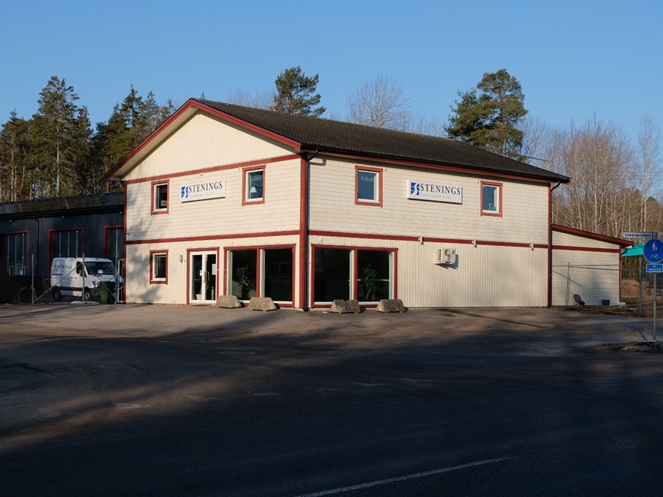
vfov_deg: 29.1
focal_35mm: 50
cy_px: 248
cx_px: 294
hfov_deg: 38.1
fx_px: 958
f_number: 5.6
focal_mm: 30.9
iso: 400
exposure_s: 1/1250
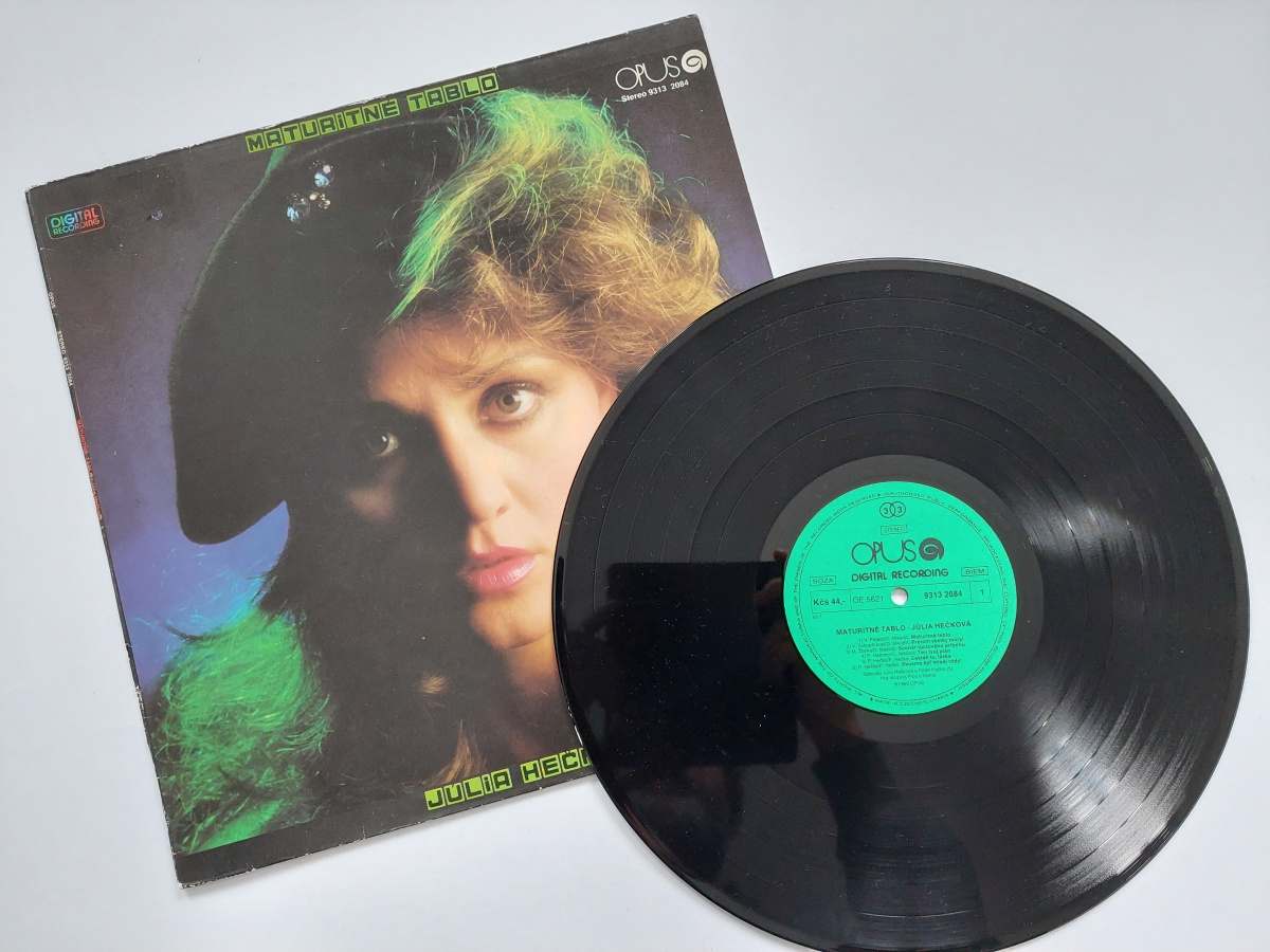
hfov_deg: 71.6
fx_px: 881
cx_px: 635
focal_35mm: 24
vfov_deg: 56.8
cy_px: 476
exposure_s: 1/40
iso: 400
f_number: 1.8
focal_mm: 5.23
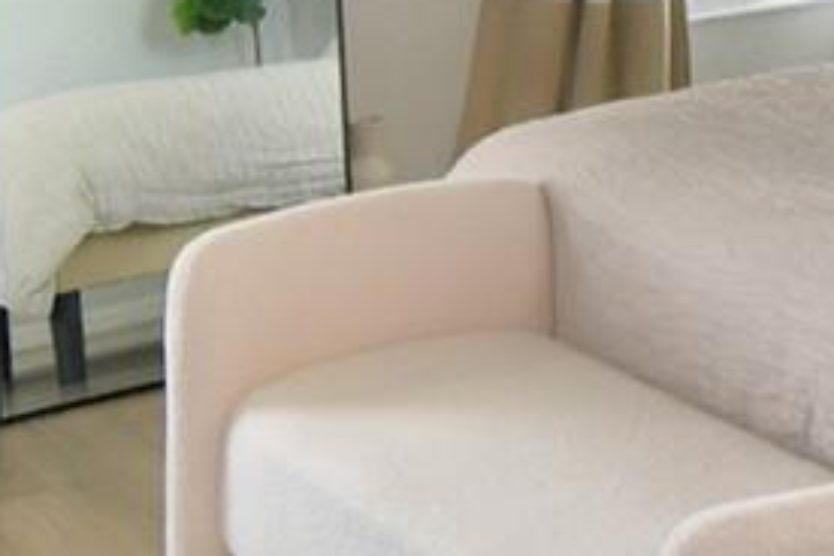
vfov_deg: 14.3
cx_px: 1036
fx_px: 2015
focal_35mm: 87
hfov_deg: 21.5
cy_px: -369
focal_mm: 10
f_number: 4.5
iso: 140
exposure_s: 1/60
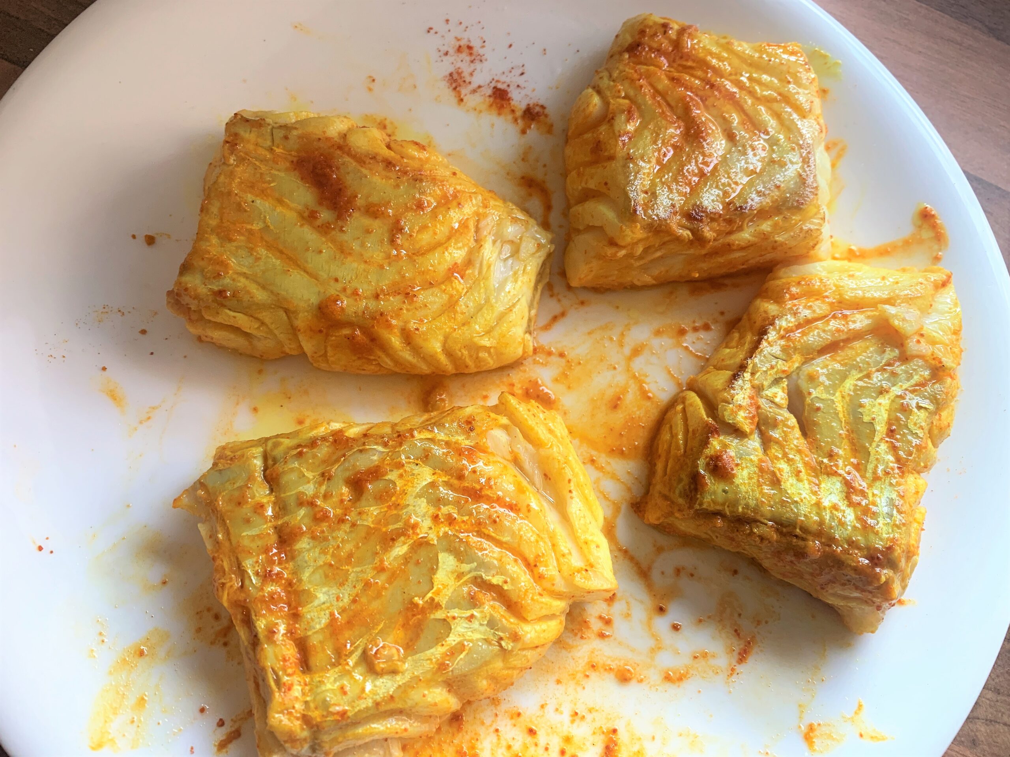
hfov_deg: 67.3
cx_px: 505
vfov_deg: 53.1
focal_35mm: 26
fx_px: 759
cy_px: 378
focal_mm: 4.25
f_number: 1.8
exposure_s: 1/88
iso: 100
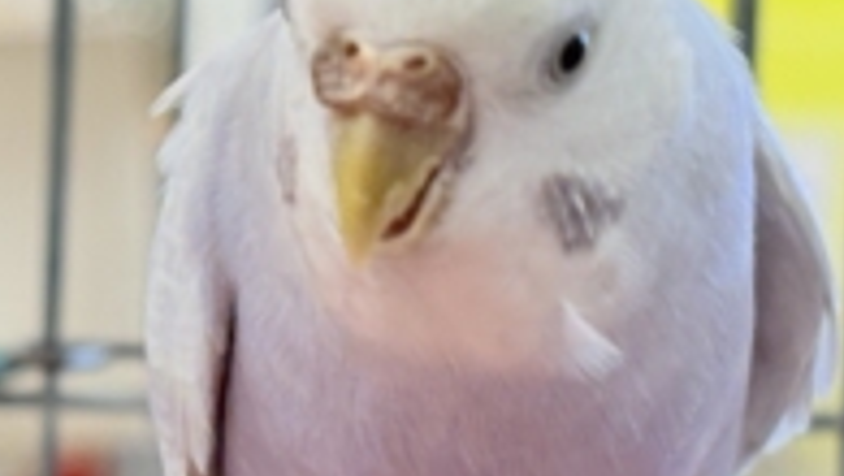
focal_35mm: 186
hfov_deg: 11.6
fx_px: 4165
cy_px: 312
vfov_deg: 6.5
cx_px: 312
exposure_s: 1/100
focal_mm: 5.96
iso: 100
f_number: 1.6
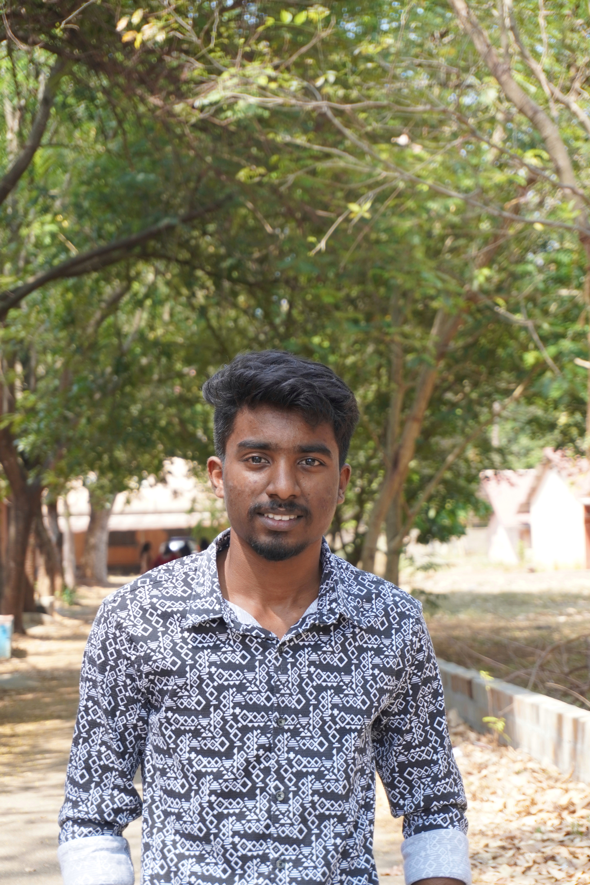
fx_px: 1844
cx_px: 295
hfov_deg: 18.2
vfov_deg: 27.0
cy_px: 442
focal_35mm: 75
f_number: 5.6
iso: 250
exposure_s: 1/160
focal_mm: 50
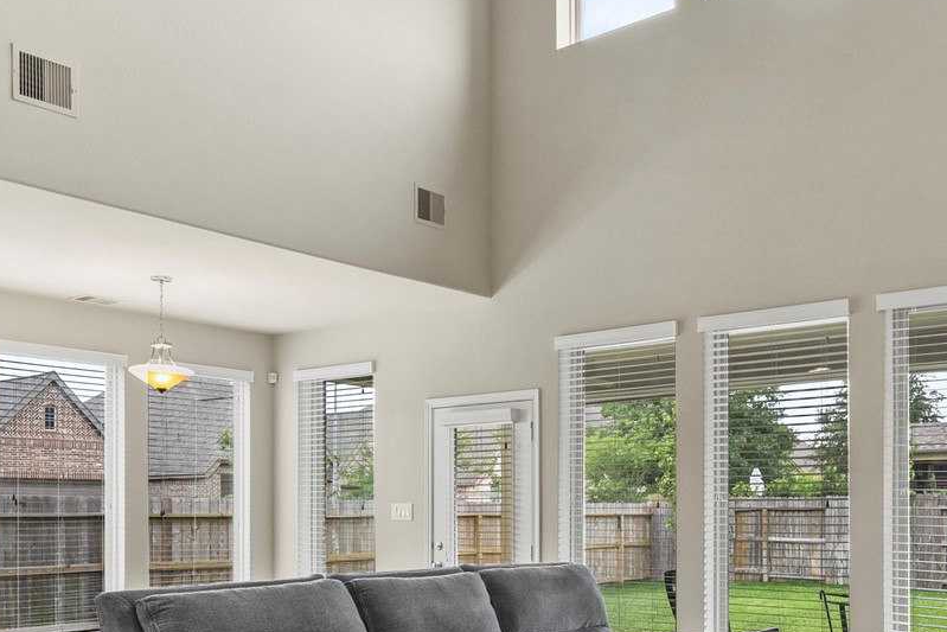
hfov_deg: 50.4
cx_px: 555
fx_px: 1000
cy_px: 537
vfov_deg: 33.7
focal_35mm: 38
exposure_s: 1/5
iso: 800
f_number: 8
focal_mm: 14
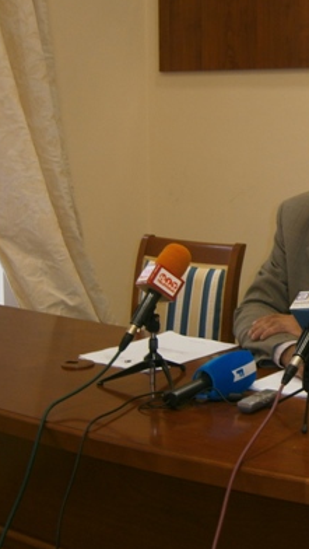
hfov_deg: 18.4
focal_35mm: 64
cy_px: 231
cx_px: 306
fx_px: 931
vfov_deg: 32.8
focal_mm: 6.4
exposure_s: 1/40
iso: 80
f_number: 3.1
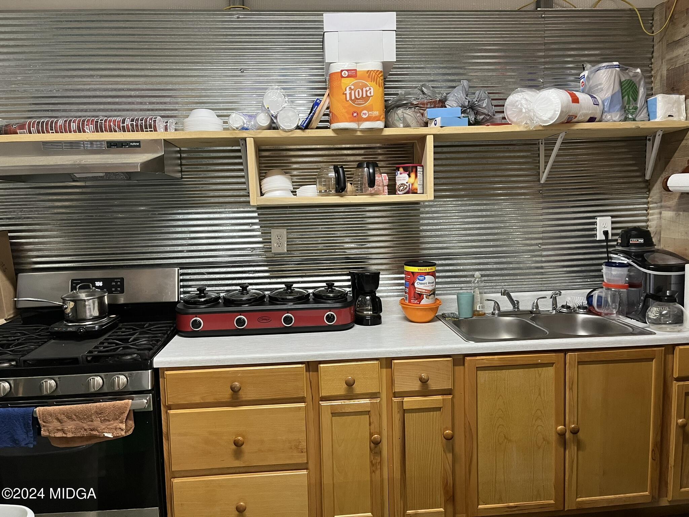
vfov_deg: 53.1
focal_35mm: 26
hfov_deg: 67.3
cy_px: 258
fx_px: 518
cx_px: 344
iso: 250
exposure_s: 1/60
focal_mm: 5.1
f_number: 1.6
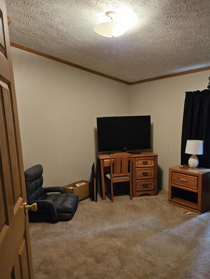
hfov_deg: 51.2
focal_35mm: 27
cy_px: 156
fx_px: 218
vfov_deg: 65.1
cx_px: 120
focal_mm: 5.4
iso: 1600
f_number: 1.8
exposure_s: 1/60
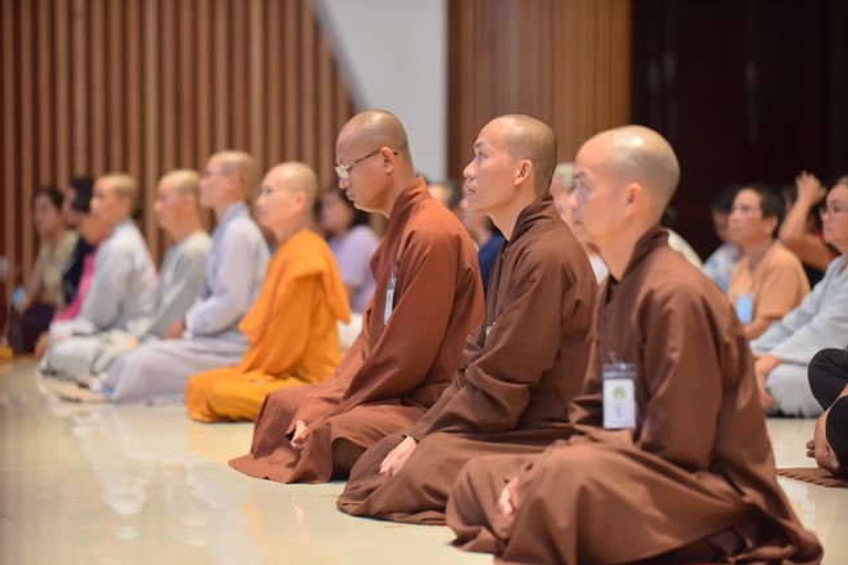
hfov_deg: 16.3
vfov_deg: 10.9
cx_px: 422
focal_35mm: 126
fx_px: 2968
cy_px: 283
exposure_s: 1/125
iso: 800
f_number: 2.8
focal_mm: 125
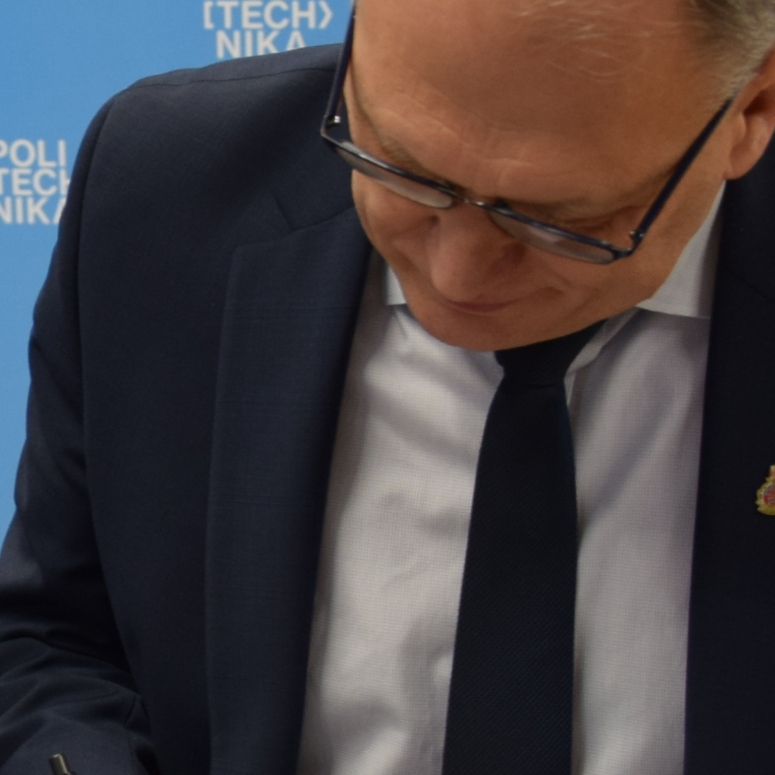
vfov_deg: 12.7
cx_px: -127
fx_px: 3470
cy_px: 628
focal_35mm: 137
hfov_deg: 12.5
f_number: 4
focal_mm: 24
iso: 450
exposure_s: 1/60
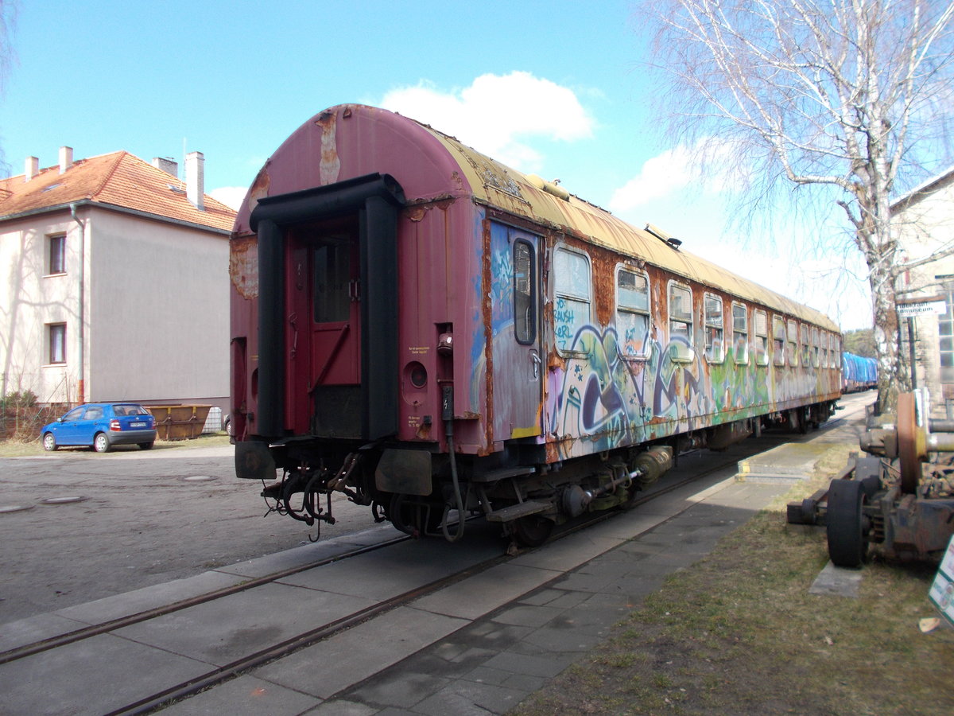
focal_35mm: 26
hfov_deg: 67.3
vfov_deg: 53.1
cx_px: 477
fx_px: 717
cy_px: 358
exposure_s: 1/320
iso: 80
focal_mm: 4.6
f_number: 3.2
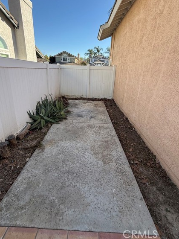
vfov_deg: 94.0
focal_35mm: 16
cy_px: 104
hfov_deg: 78.1
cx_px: 87
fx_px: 110
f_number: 2.2
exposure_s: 1/472
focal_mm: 2.22
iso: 50
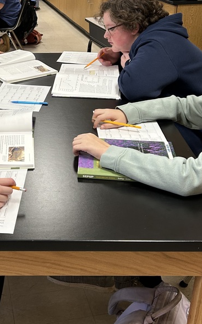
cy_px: 112
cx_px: 52
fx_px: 423
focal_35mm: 48
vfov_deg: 41.4
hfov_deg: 26.5
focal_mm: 5.7
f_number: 1.5
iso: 125
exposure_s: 1/60
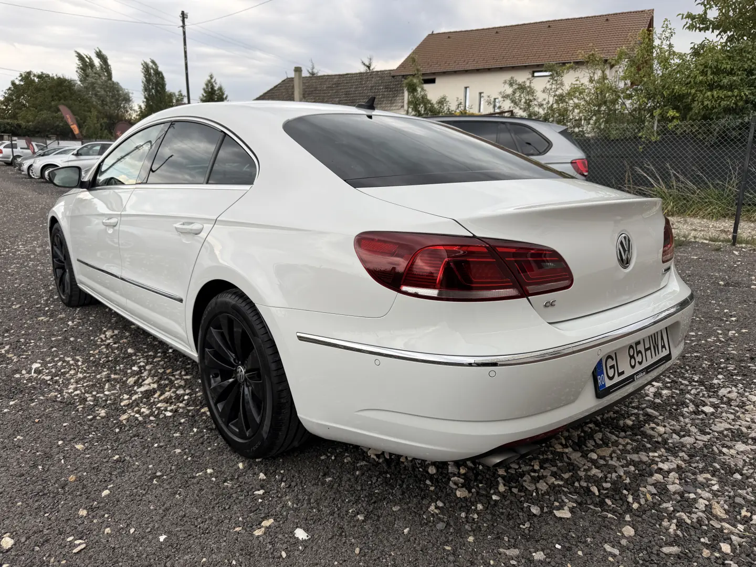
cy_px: 284
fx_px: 524
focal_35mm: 24
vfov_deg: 56.8
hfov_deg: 71.6
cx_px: 378
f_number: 1.78
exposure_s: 1/796
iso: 80
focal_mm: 6.76
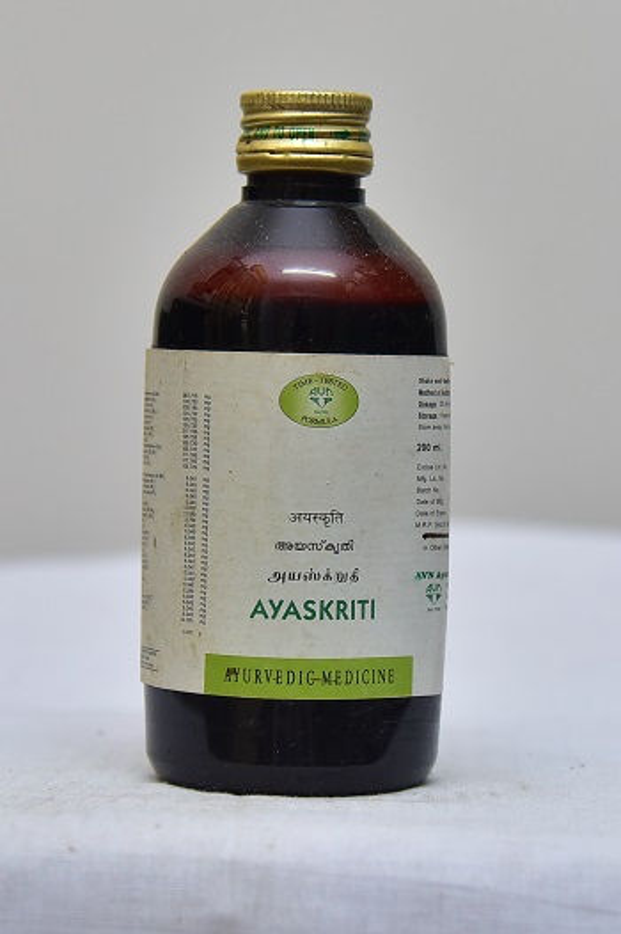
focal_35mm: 70
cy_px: 467
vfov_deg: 28.9
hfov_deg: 19.4
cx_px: 310
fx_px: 1813
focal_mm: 70
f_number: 4.5
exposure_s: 1/125
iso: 1600
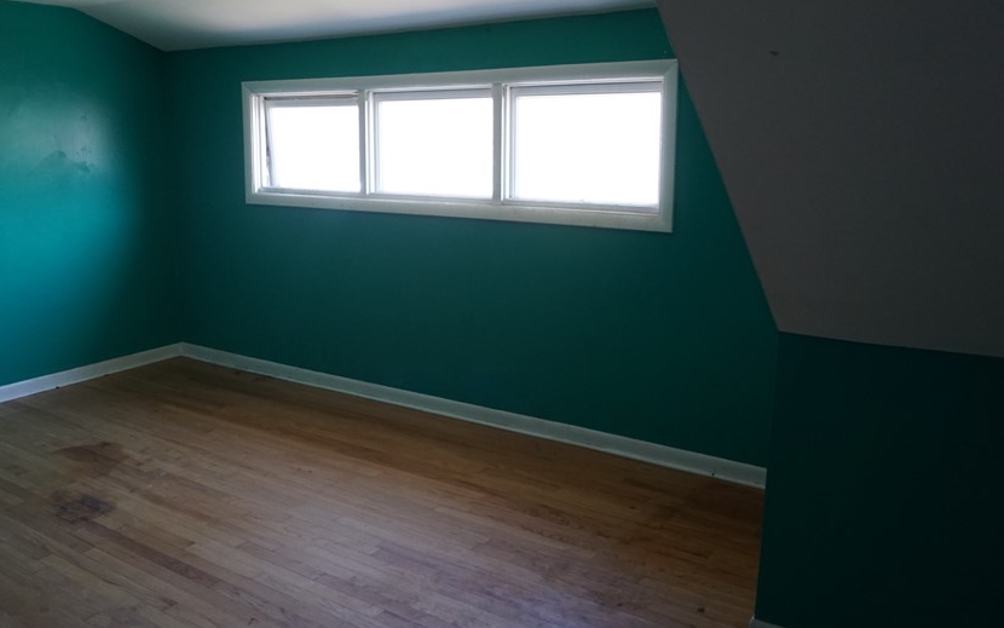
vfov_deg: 39.4
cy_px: 288
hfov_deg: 59.3
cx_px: 417
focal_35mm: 32
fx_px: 876
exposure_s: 1/160
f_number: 4
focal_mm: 16
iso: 1000
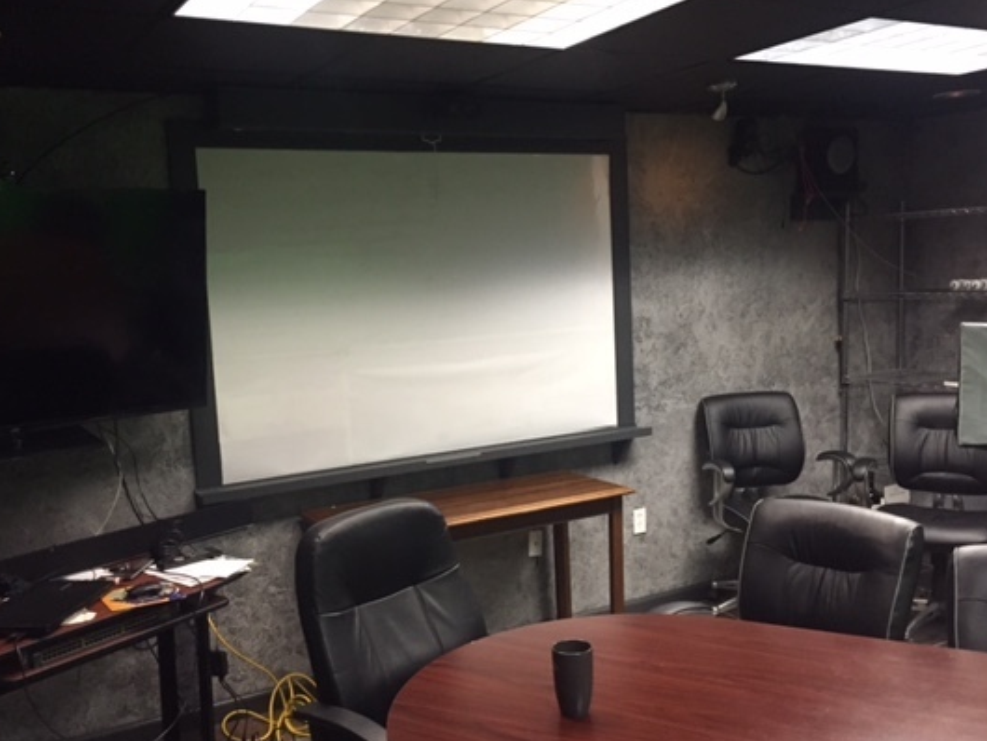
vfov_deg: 40.7
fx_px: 998
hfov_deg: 52.6
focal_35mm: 35
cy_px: 395
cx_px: 471
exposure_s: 1/30
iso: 320
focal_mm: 4.15
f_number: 2.2
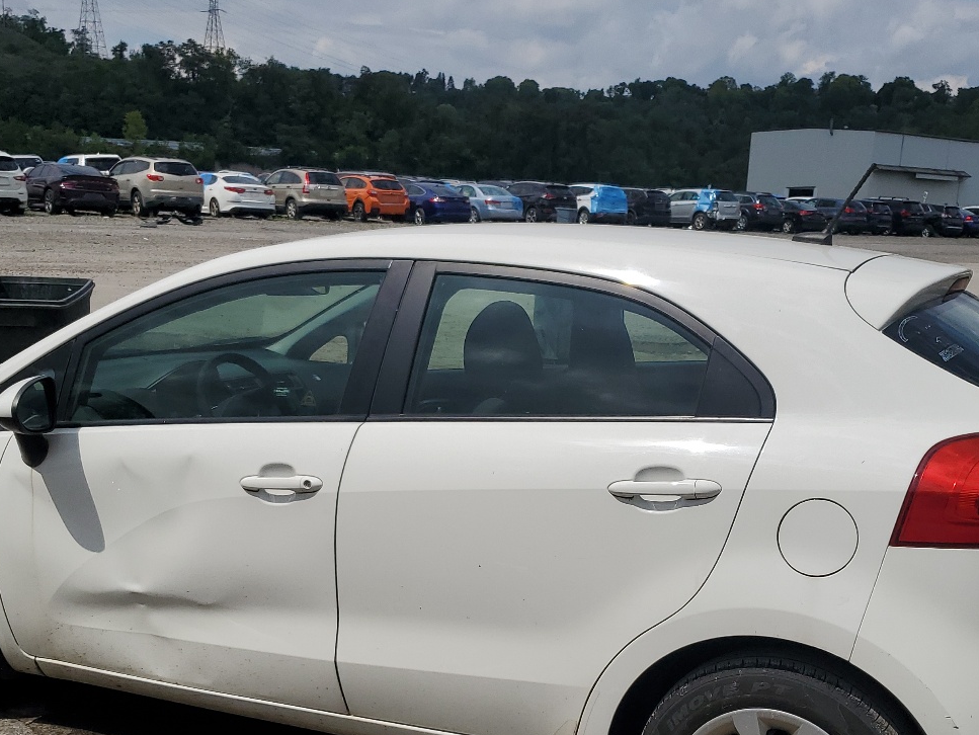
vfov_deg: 32.9
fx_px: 1217
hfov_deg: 43.8
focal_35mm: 43
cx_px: 505
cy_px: 561
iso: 50
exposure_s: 1/10000
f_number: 1.5
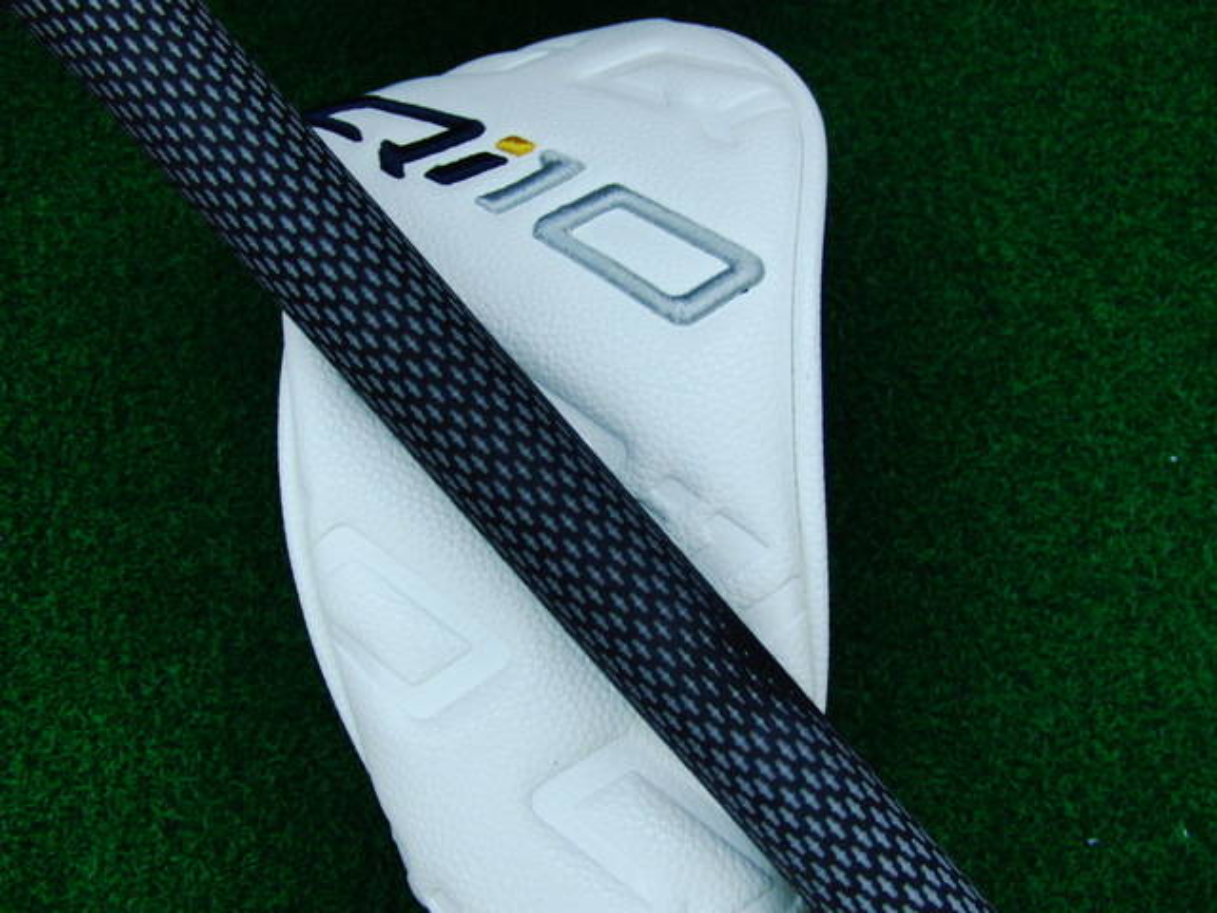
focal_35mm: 37
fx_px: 1301
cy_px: 456
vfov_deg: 38.7
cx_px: 608
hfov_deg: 50.1
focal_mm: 6.42
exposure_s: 1/80
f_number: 3.6
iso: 200
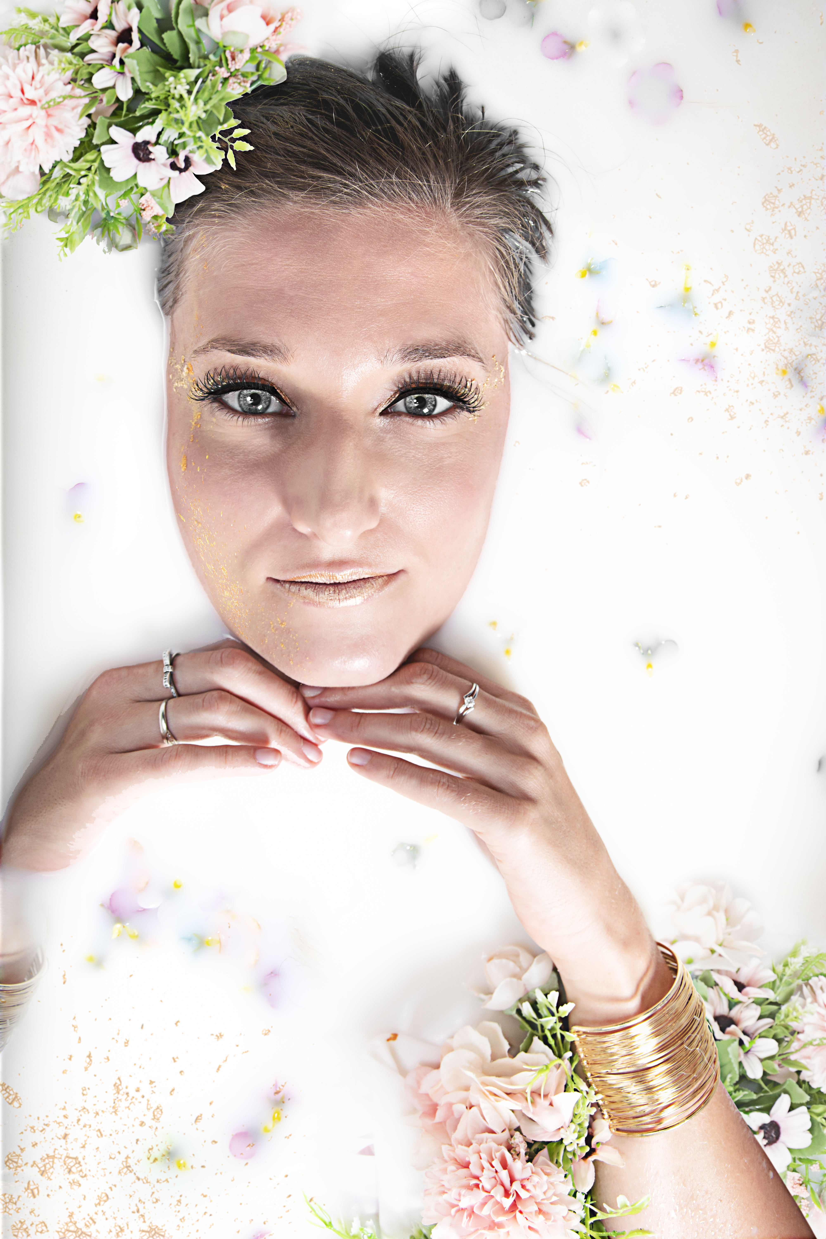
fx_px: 1445
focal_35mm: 42
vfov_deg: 46.4
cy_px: 620
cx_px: 413
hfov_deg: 31.9
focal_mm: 28
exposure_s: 1/200
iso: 100
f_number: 6.3
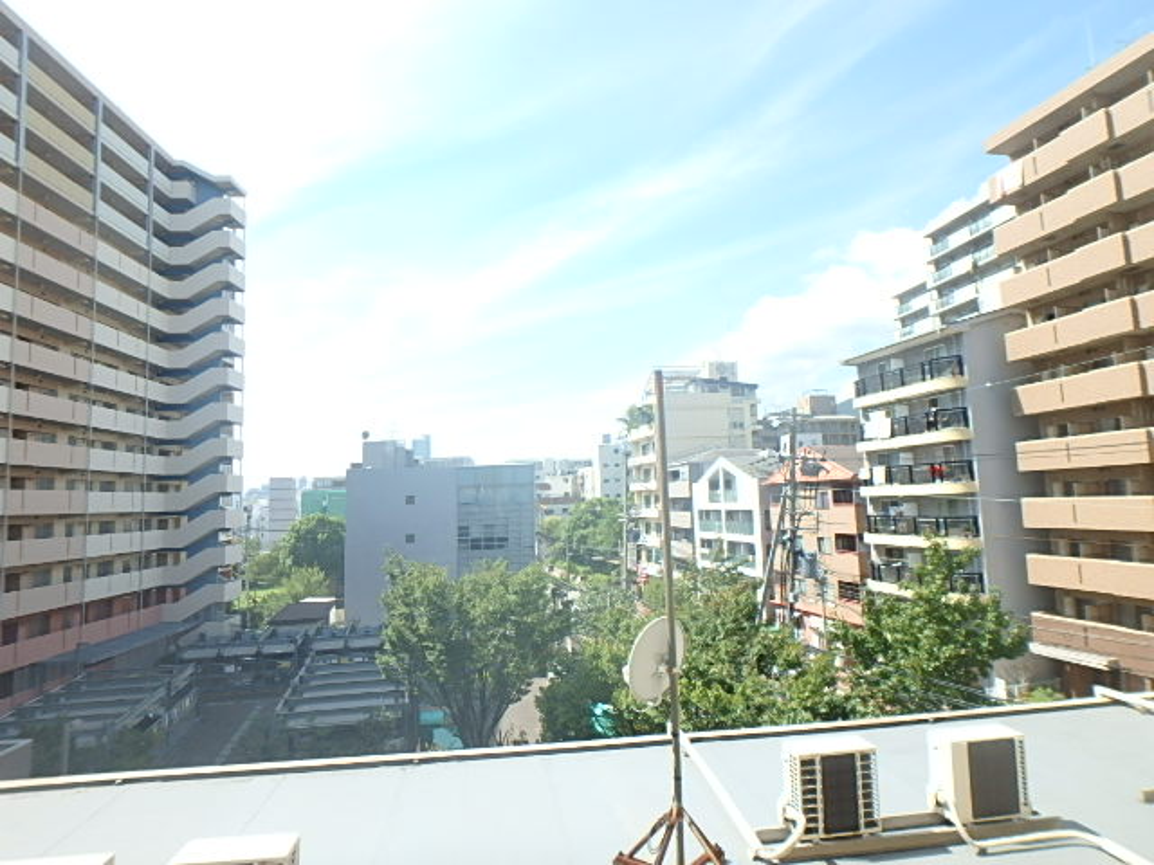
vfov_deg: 63.4
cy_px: 432
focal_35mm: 21
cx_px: 577
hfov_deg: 79.0
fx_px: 700
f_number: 3.5
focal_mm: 3.7
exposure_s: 1/500
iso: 125
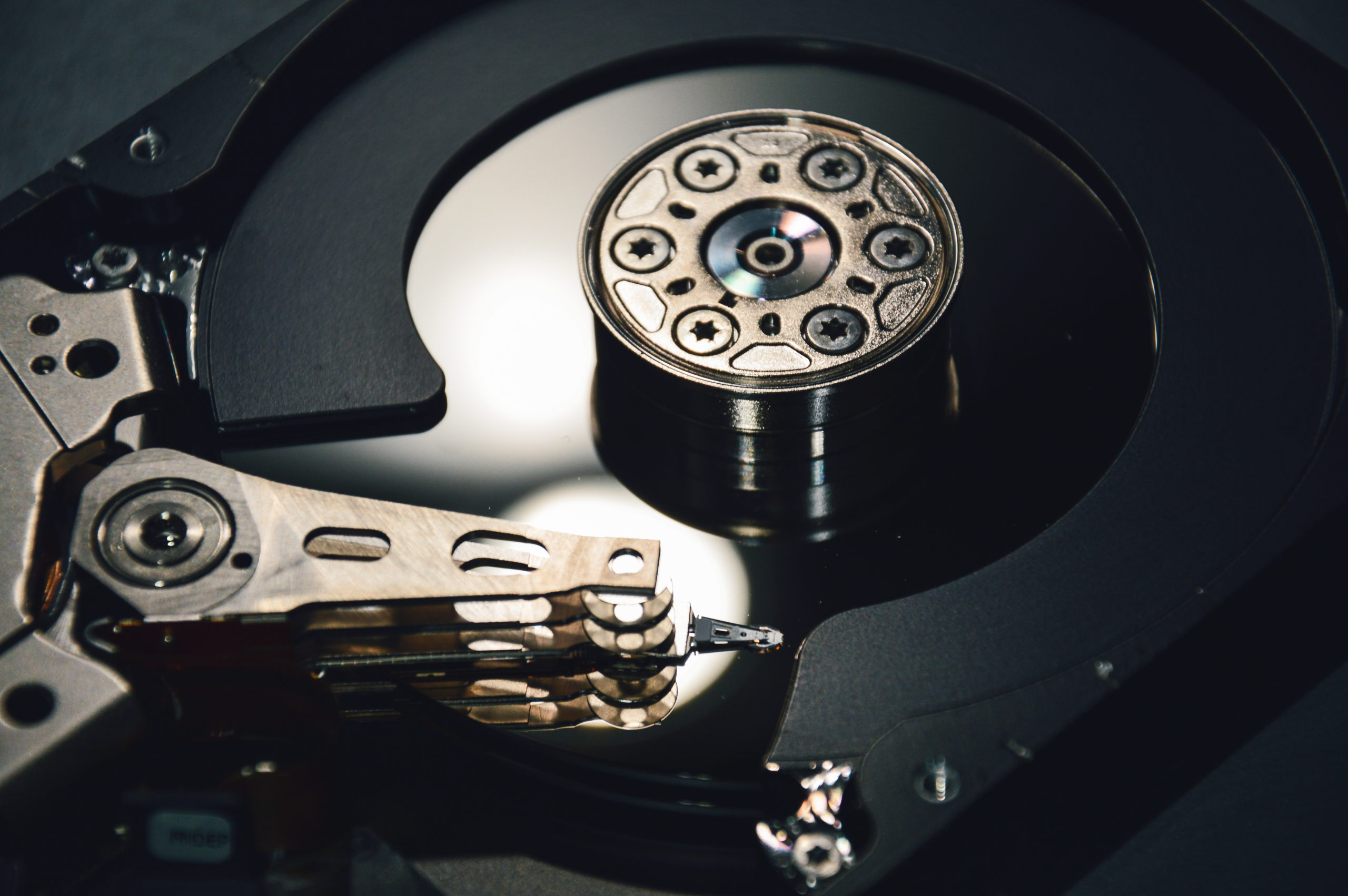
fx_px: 5892
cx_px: 674
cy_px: 448
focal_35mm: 158
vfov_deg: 8.7
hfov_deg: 13.1
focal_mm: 105
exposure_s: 1/50
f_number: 5.6
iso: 200
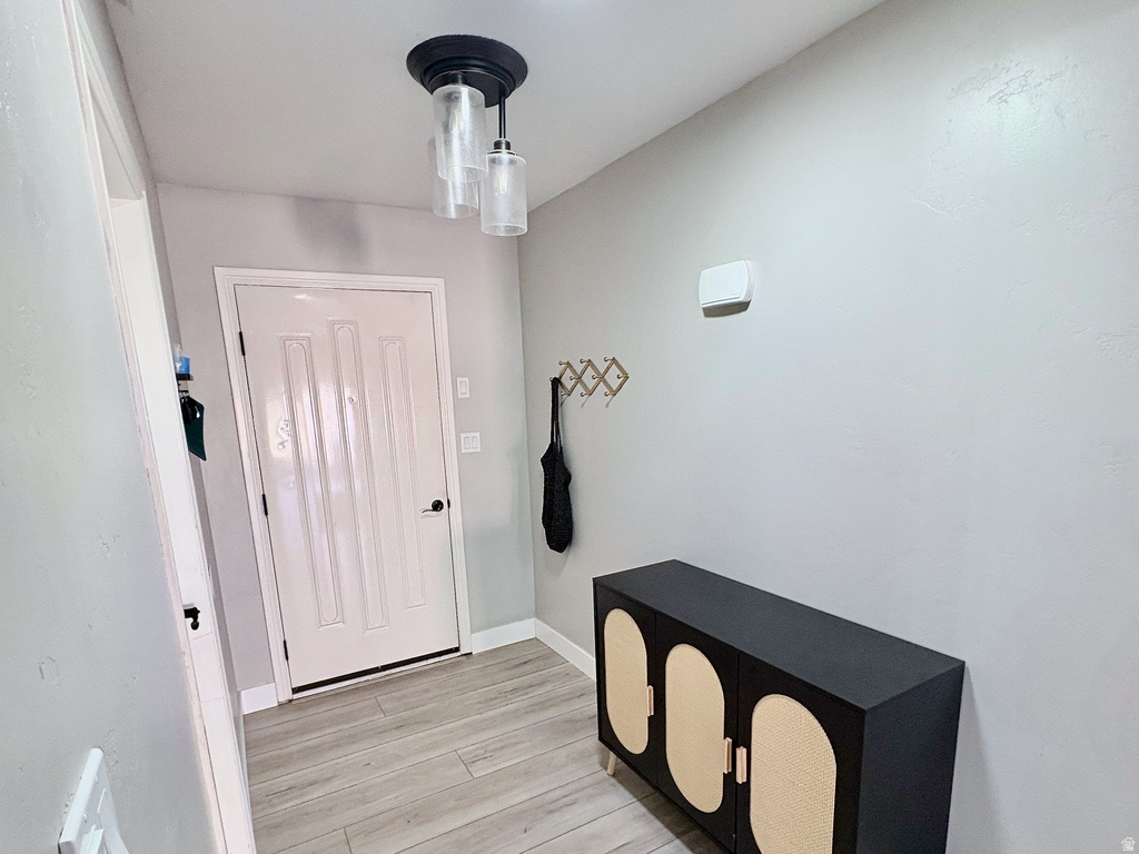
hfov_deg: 102.1
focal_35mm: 14
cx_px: 570
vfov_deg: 85.7
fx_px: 461
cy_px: 427
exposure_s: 1/60
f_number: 2.2
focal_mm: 2.22
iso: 400
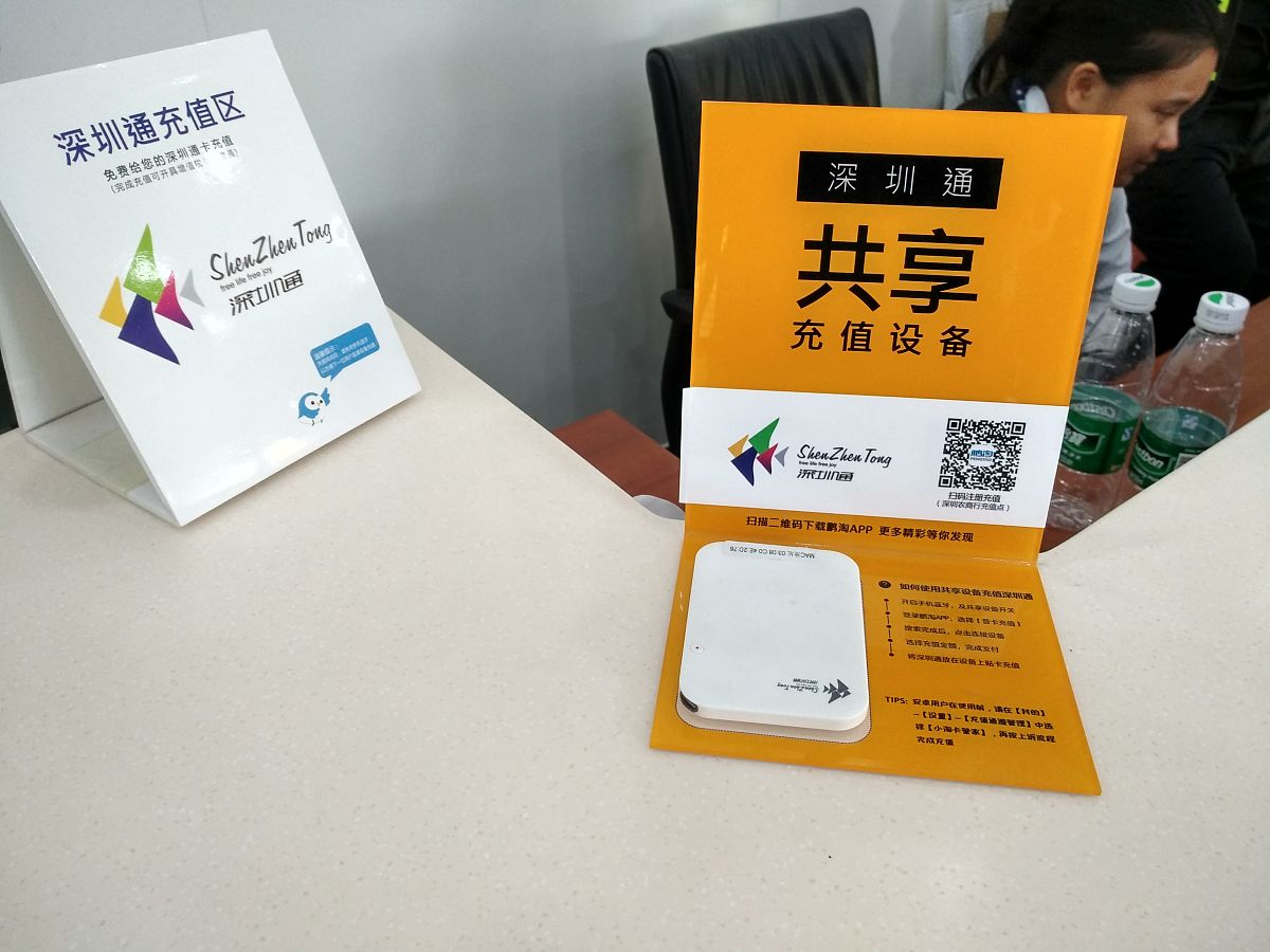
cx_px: 635
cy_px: 476
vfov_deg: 61.1
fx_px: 807
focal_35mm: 22
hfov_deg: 76.4
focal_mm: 3.81
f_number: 2.2
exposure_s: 1/33
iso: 400
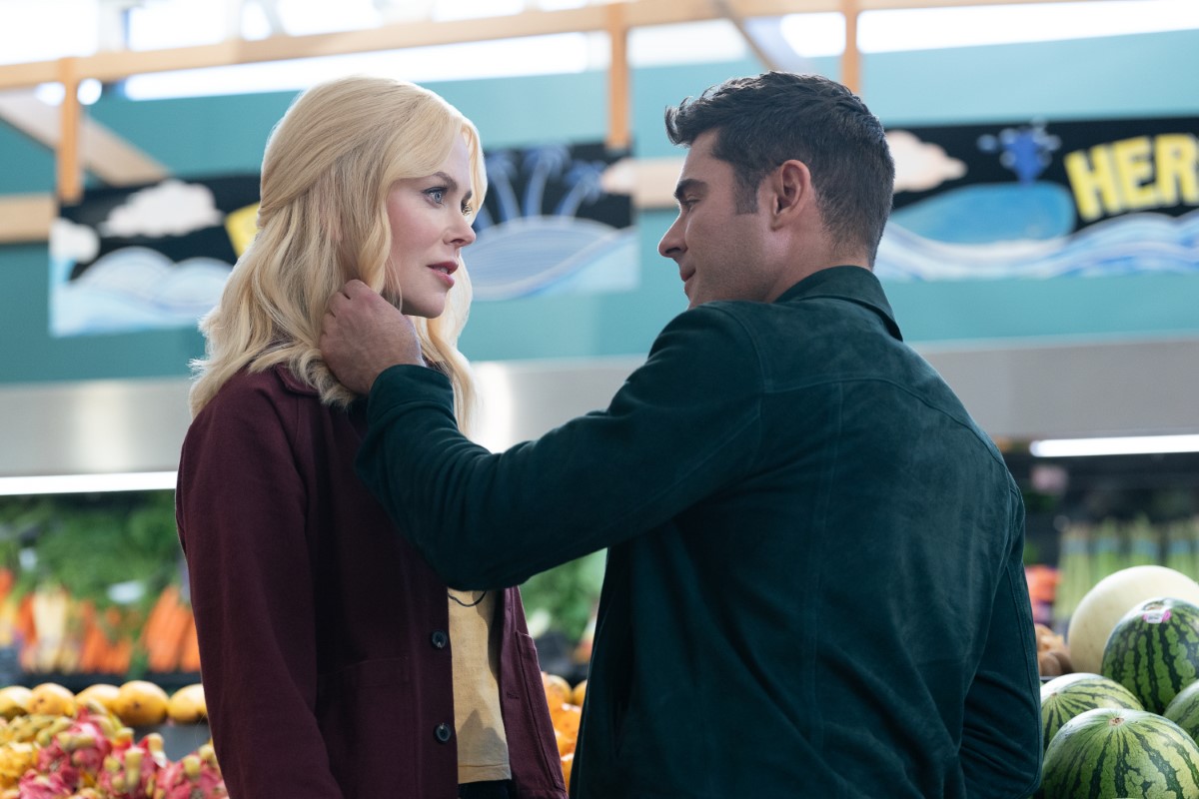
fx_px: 3930
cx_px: 600
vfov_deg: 11.6
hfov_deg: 17.3
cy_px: 400
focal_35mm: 118
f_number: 3.5
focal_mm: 118
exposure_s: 1/250
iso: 2000
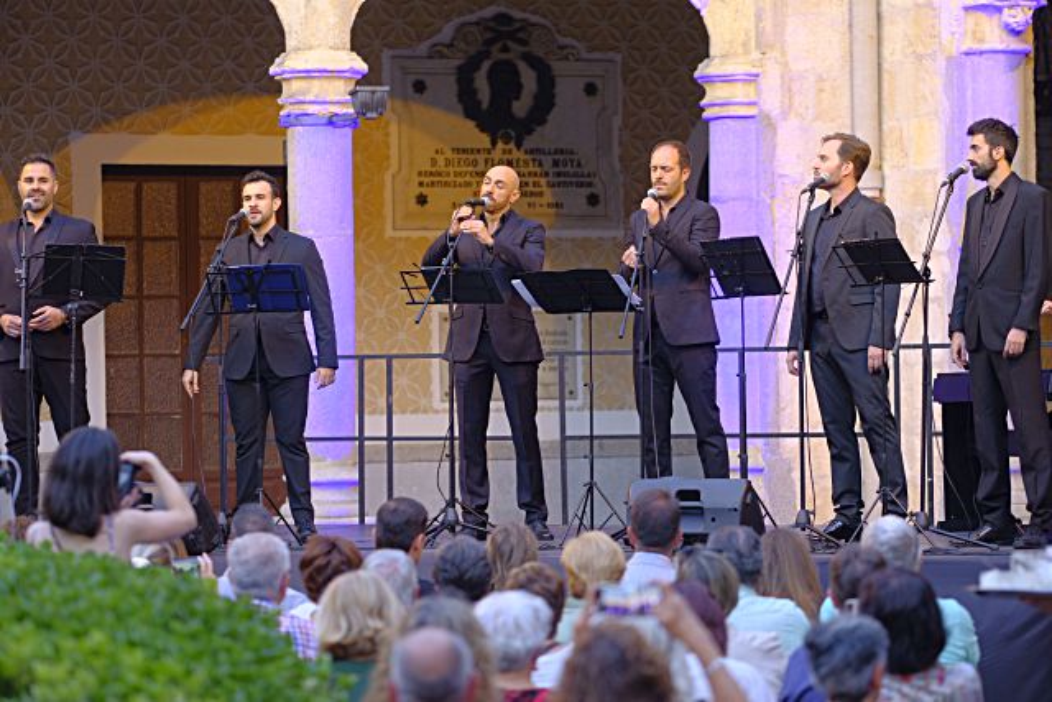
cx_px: 526
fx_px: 3946
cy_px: 351
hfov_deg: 15.2
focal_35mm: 135
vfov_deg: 10.2
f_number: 2
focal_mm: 90
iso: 640
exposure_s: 1/180
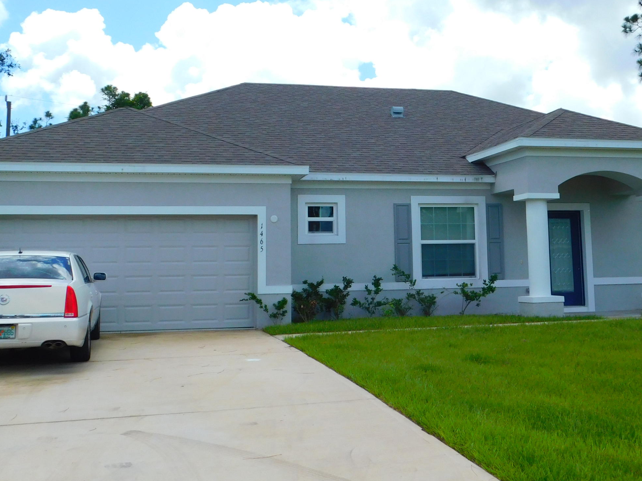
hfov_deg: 41.2
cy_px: 150
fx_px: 853
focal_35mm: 46
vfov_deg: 31.2
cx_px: 359
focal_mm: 5.3
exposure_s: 1/1250
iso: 125
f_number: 3.2
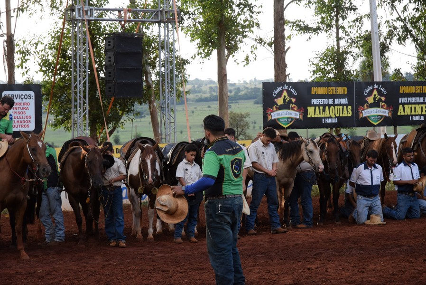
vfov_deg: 13.1
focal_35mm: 105
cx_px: 213
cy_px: 142
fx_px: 1243
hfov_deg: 19.4
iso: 800
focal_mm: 70
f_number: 7.1
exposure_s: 1/800
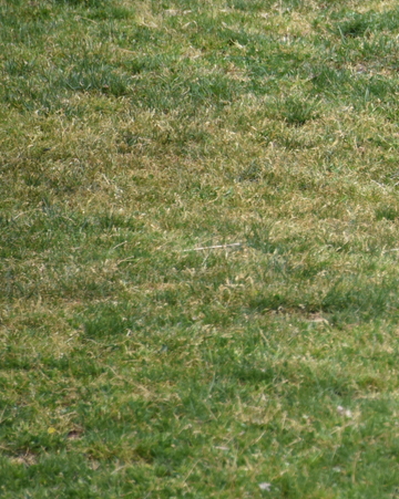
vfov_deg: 2.4
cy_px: 39
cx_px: 692
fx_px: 11825
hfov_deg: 1.9
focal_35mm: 800
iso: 400
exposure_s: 1/640
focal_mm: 300
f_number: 5.6
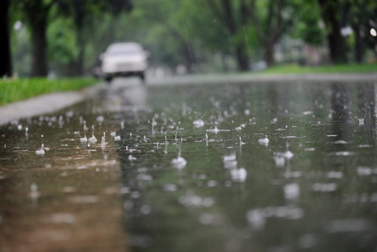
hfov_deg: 16.1
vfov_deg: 10.8
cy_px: 126
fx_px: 1335
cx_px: 188
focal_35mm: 128
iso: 200
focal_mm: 85
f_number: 4.2
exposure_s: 1/100
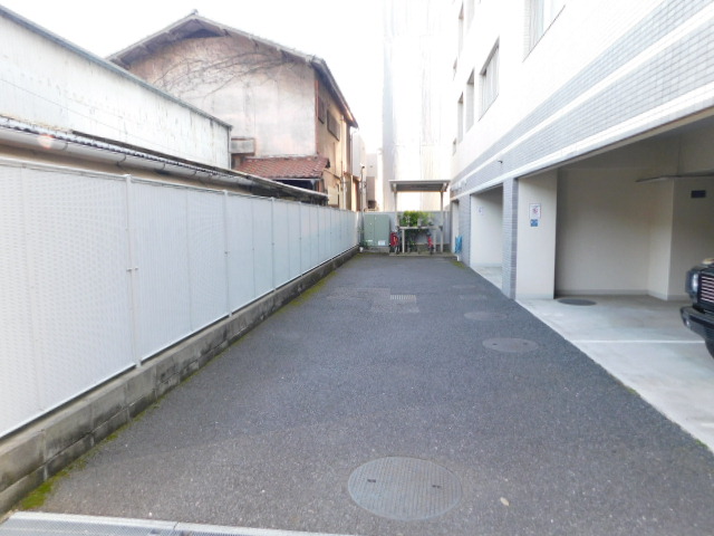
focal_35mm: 23
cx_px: 357
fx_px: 474
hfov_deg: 73.9
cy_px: 268
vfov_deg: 58.9
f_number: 3
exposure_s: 1/60
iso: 125
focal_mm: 4
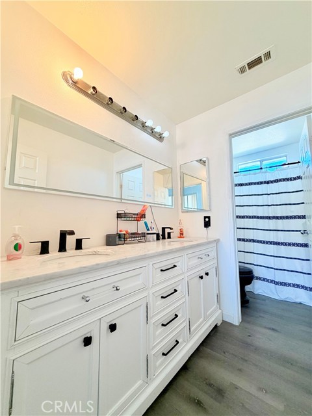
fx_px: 168
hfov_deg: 85.7
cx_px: 156
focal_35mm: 14
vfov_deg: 102.1
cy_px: 208
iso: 200
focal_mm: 2.22
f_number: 2.2
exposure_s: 1/120
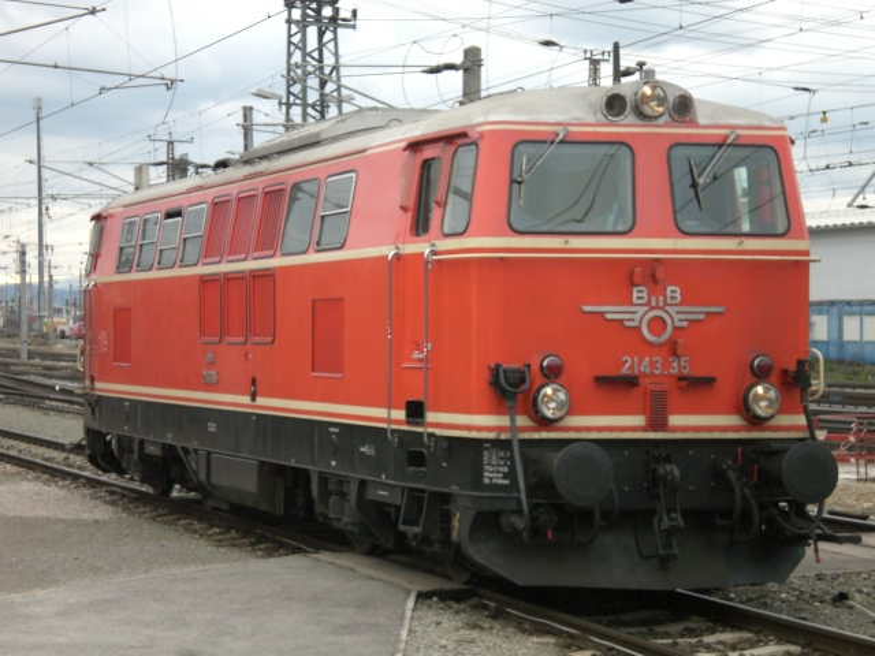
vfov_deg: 17.0
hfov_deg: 22.5
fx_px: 2199
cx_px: 438
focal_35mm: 87
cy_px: 328
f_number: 5
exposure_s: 1/125
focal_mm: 14.49
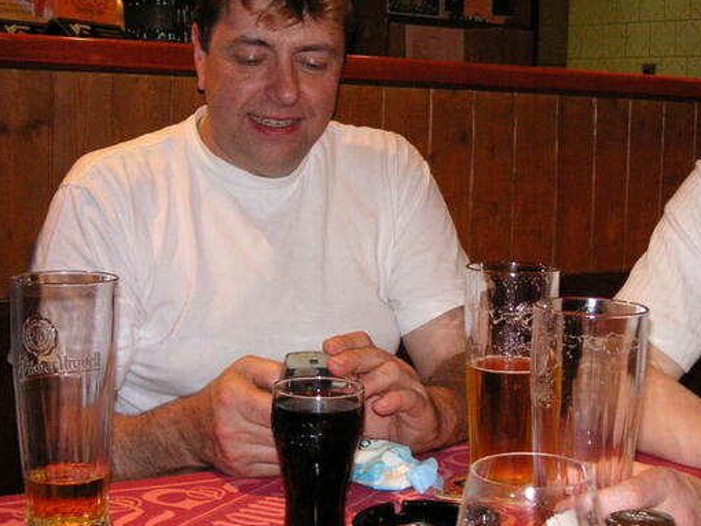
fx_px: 1175
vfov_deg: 25.1
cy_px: 172
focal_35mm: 58
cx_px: 477
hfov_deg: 32.9
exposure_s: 1/45
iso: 160
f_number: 2.8
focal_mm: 6.1
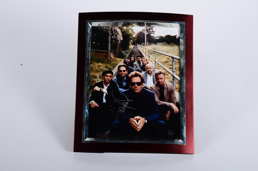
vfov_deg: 18.1
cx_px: 129
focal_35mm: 75
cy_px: 86
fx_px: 536
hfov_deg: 27.0
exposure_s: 1/160
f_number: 20
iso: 100
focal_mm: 50
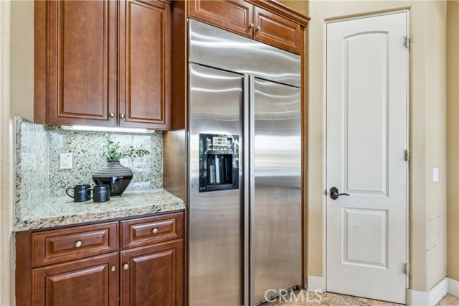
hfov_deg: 94.0
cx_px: 230
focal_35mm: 17
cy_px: 153
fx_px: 214
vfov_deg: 71.0
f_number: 13
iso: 100
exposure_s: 1
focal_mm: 16.8
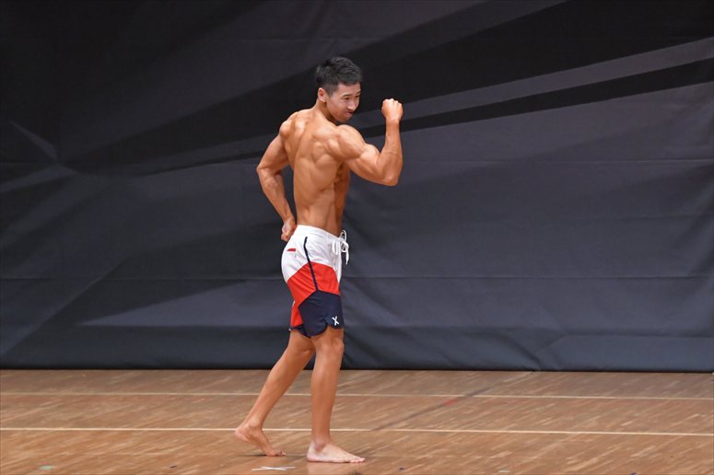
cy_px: 238
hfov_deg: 7.2
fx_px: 5650
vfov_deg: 4.8
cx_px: 357
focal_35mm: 285
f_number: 5.6
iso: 6400
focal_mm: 190
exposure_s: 1/400
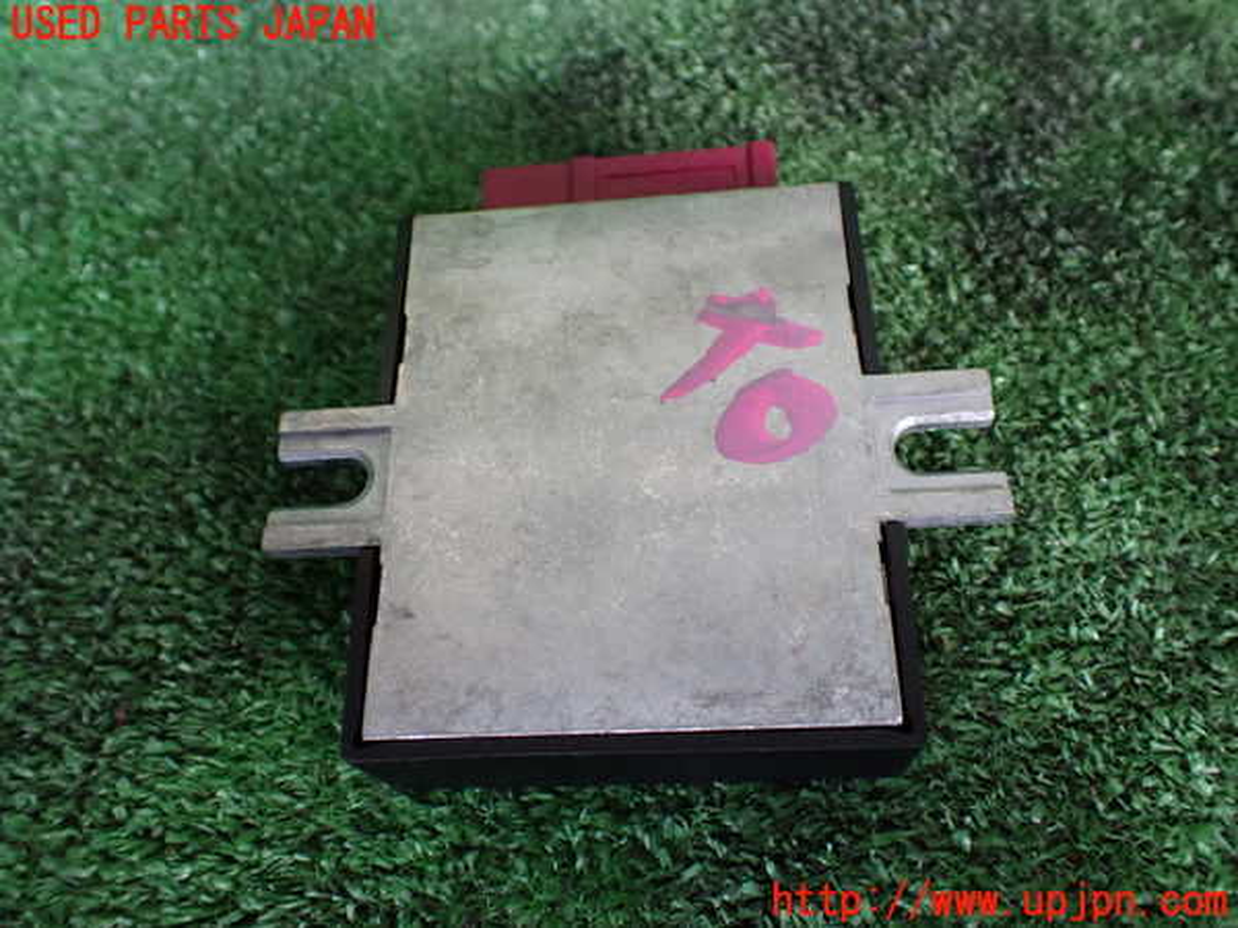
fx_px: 1073
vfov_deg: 46.8
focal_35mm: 30
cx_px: 619
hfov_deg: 60.0
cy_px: 464
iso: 800
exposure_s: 1/40
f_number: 2.3
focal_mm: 5.4
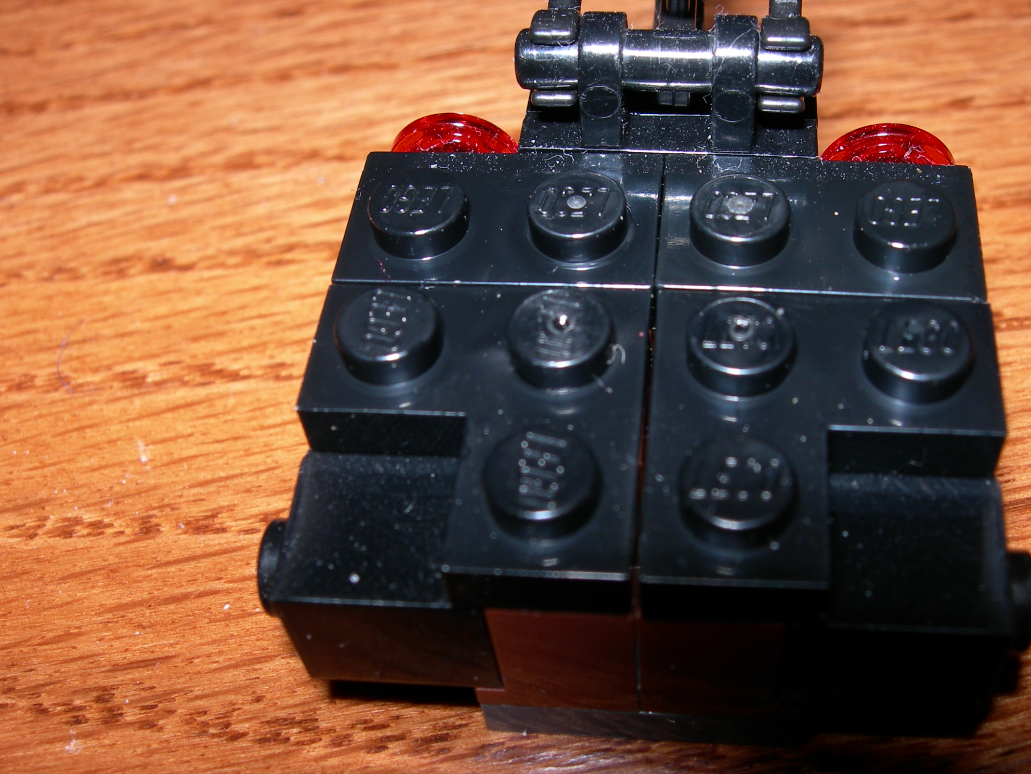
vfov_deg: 31.5
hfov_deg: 41.2
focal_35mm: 46
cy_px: 408
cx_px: 575
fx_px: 1370
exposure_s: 1/60.1
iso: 50
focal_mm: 7.8
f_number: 4.8
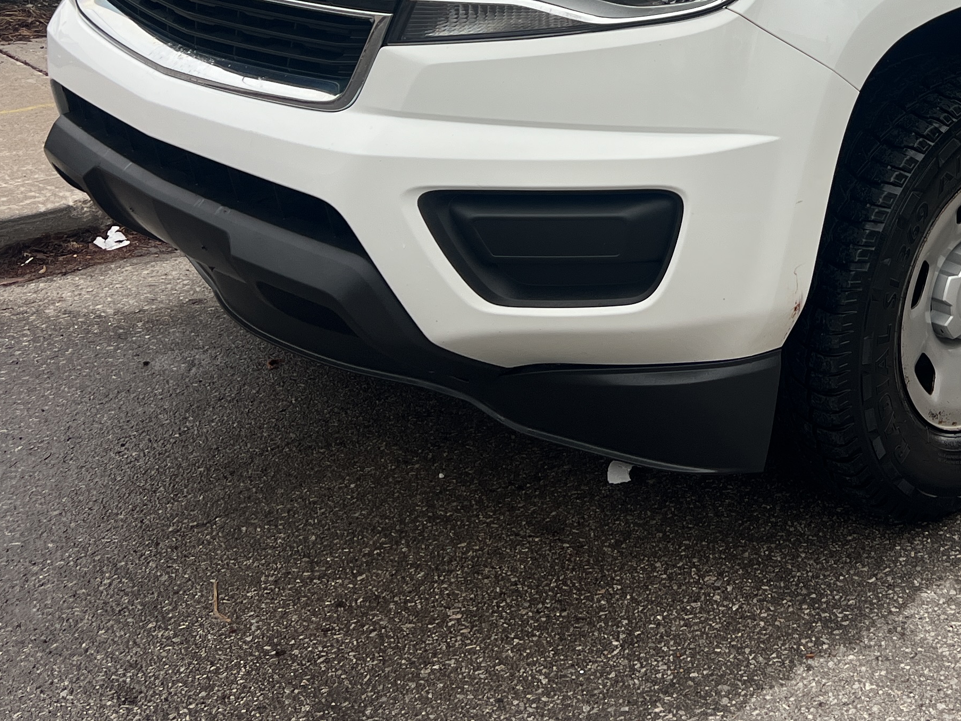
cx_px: 870
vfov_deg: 23.9
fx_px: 1611
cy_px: -30
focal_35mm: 58
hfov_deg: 31.6
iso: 50
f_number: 1.5
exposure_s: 1/347
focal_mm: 5.7
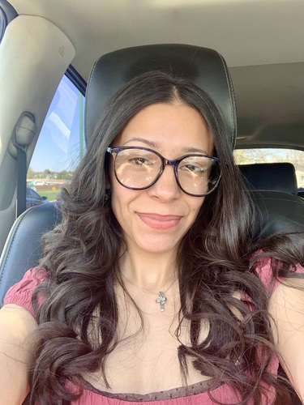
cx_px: 152
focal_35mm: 32
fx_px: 375
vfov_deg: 56.8
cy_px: 202
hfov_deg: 44.2
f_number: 2.2
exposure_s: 1/121
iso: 40
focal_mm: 2.87
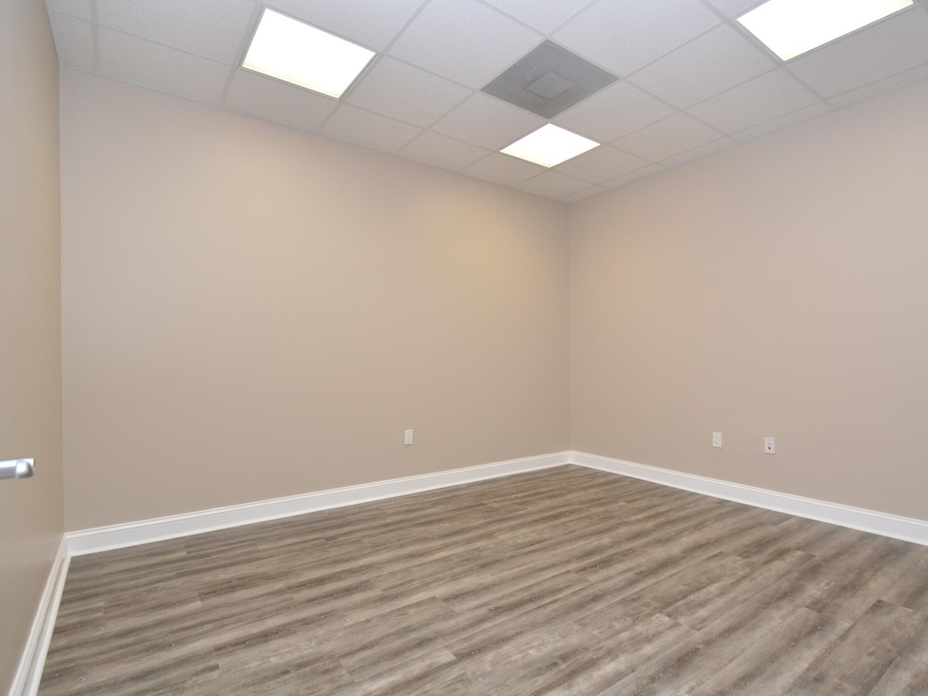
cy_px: 350
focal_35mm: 17
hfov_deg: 90.9
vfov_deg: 74.7
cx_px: 493
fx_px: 456
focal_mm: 10
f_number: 4.5
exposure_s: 1/80
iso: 400
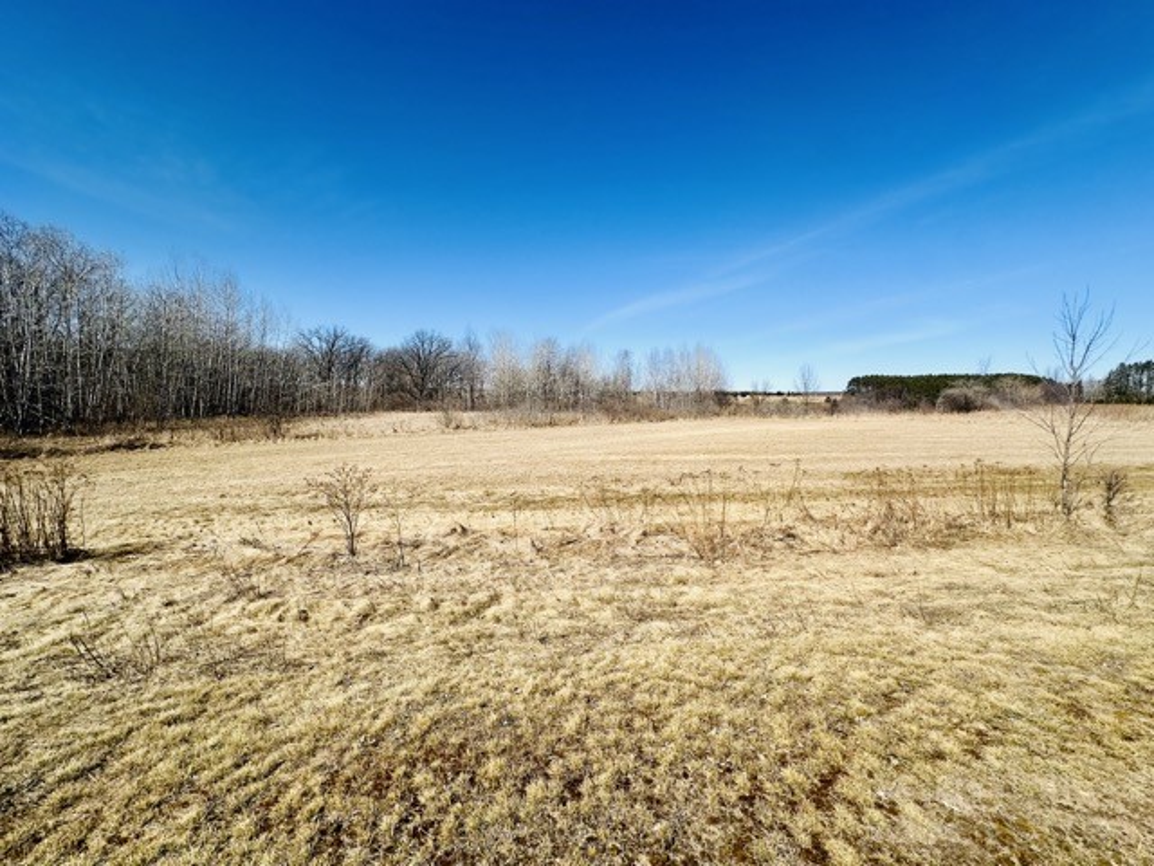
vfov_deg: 85.7
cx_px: 577
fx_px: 467
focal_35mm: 14
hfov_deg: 102.1
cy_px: 433
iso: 50
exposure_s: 1/2747
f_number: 2.2
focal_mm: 2.22
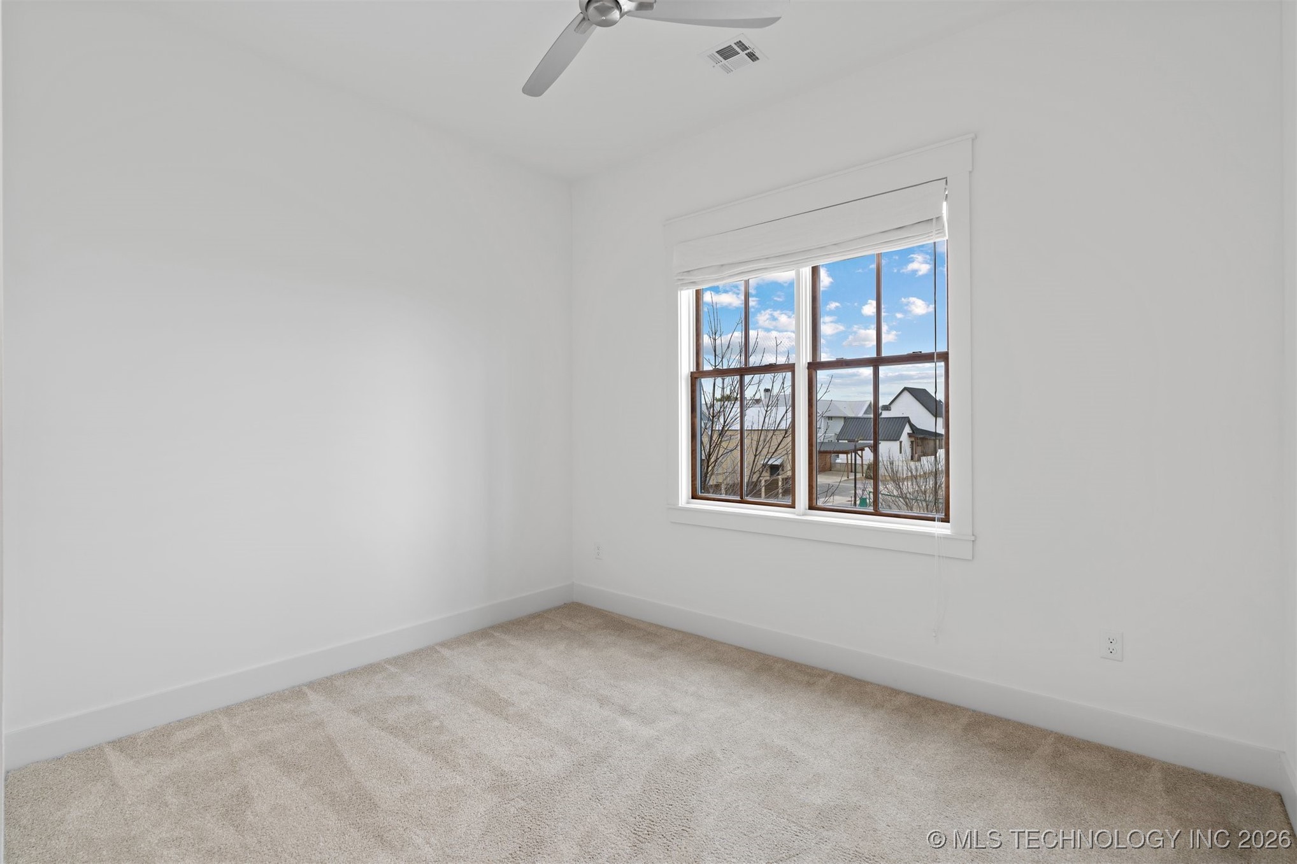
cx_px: 648
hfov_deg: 96.7
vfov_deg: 73.7
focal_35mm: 16
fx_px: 576
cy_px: 432
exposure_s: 1/1.67
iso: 100
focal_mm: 16
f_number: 8
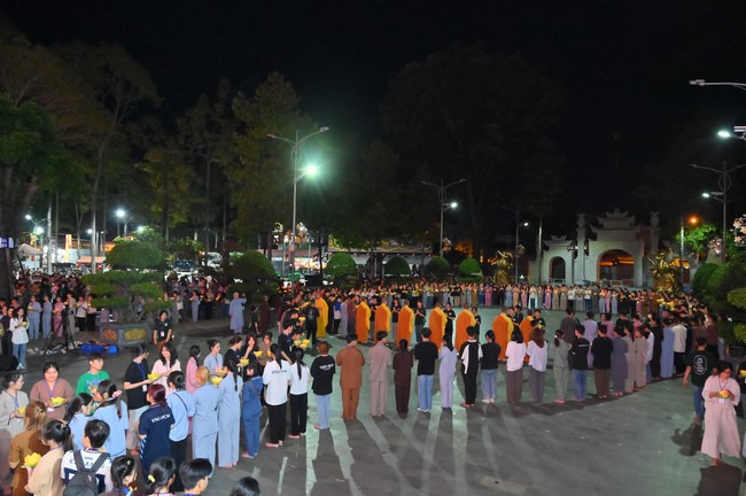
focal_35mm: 24
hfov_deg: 73.8
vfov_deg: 53.0
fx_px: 497
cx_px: 373
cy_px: 248
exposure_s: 1/30
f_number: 5.6
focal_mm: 24
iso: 5000
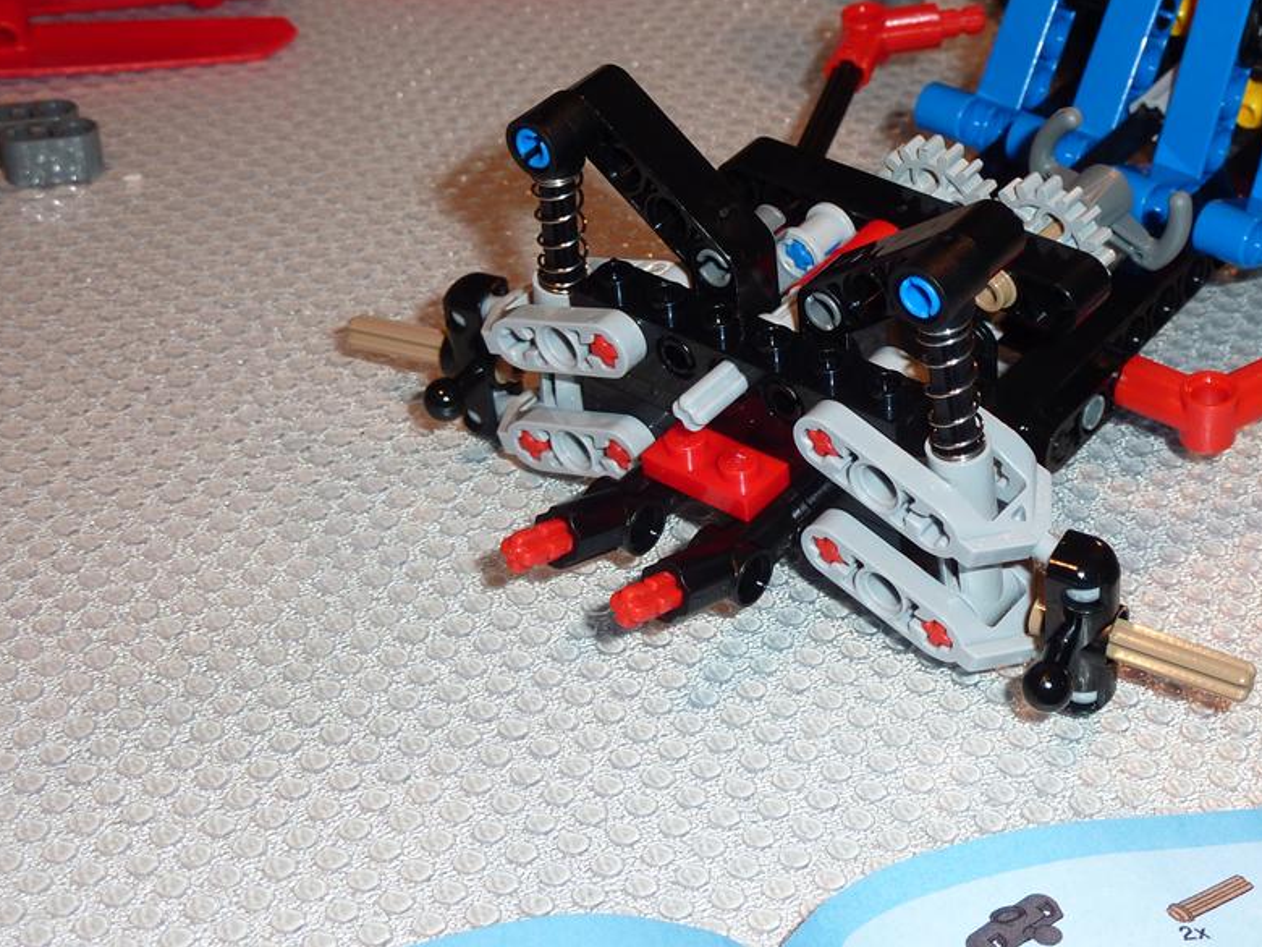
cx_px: 817
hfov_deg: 30.5
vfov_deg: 23.2
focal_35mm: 63
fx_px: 2297
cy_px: 353
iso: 100
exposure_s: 1/30
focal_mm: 7.9
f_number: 4
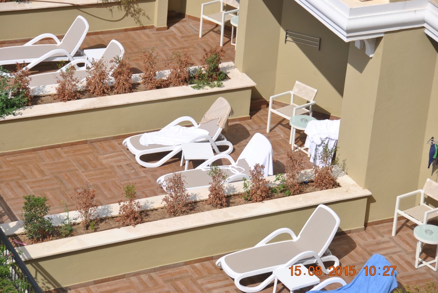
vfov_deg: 11.2
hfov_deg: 16.6
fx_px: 1498
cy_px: 146
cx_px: 219
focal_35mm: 123
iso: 100
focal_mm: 82
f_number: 6.3
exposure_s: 1/640
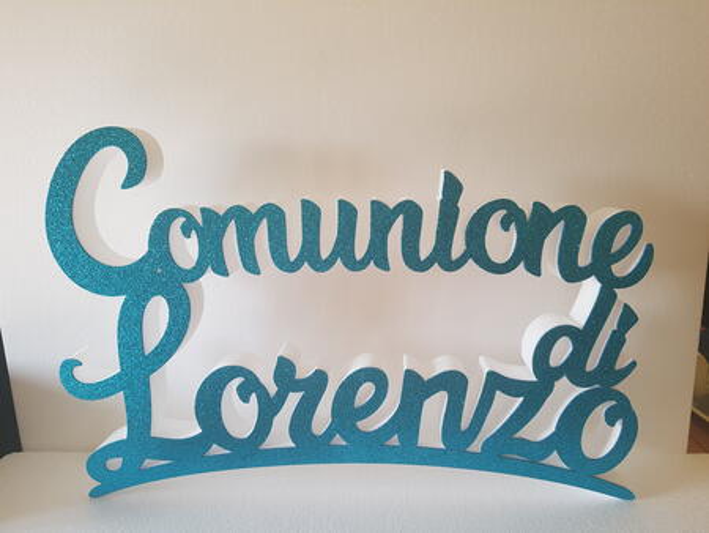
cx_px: 354
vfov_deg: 53.1
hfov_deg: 67.3
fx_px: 533
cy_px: 266
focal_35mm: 26
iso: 80
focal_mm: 4.2
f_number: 1.7
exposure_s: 1/100
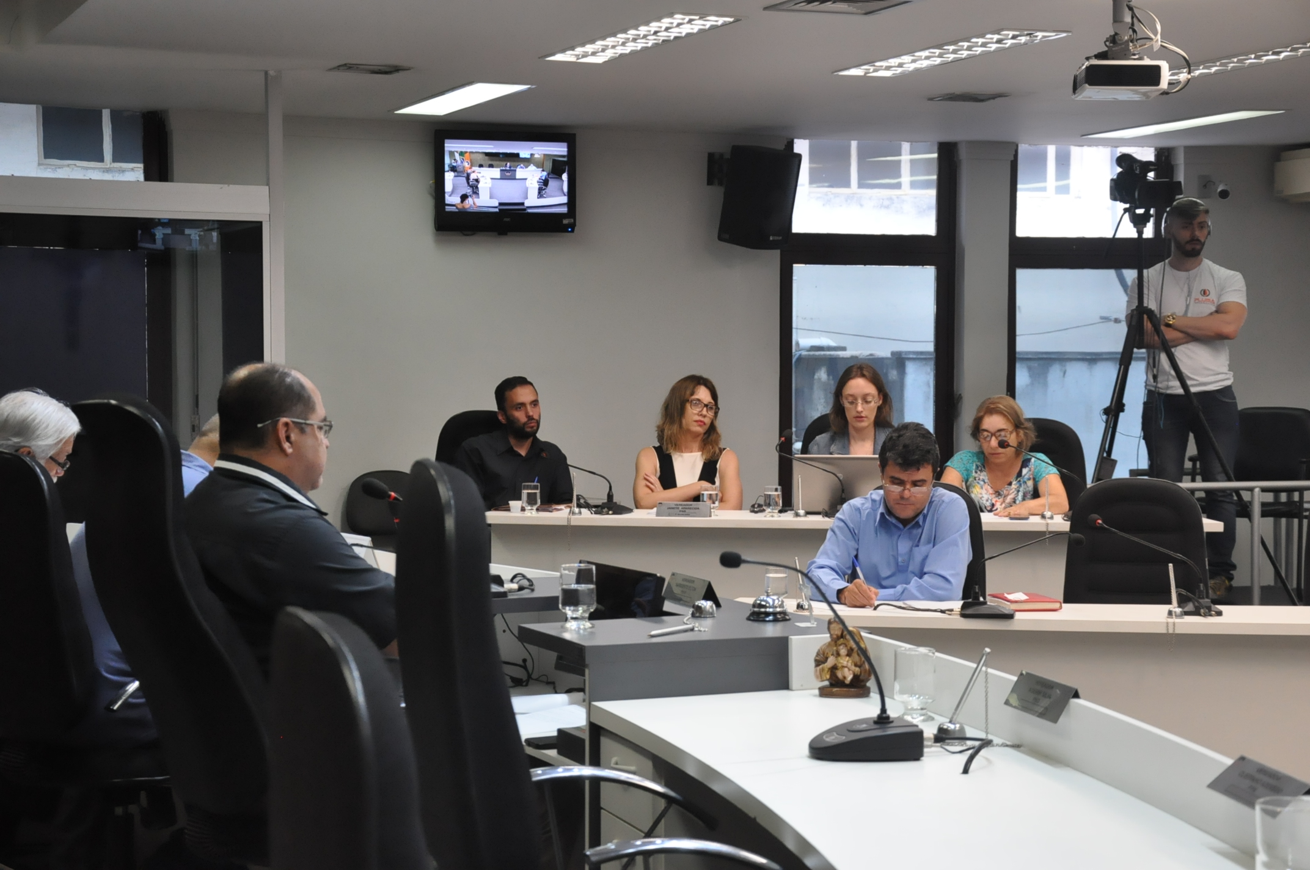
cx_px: 655
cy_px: 435
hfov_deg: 29.9
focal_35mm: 68
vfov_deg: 20.1
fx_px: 2453
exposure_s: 1/125
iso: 2000
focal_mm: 45
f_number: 5.6
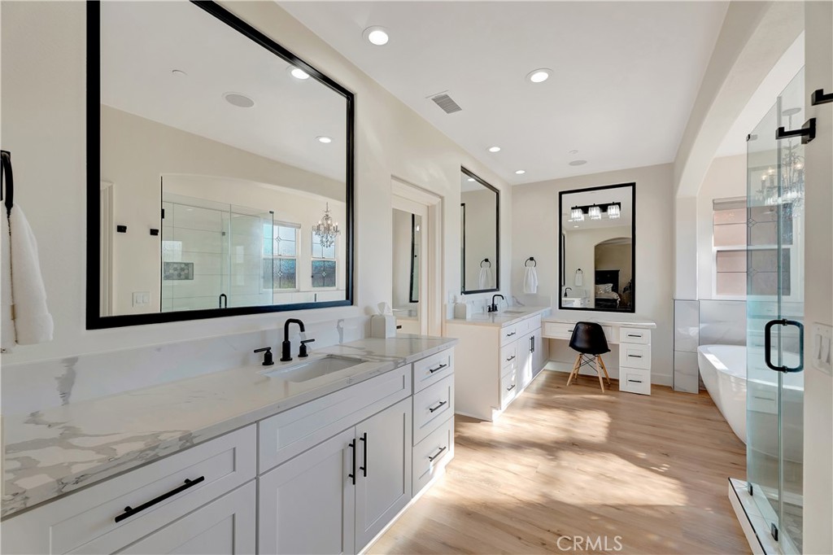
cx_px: 416
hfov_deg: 100.4
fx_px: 347
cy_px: 278
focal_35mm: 15
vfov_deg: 77.3
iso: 100
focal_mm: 10
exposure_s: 1/125
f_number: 5.6
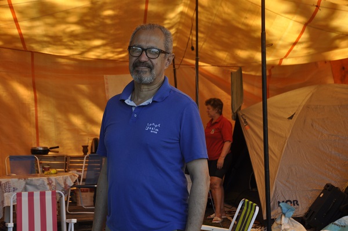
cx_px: 174
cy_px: 116
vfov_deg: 18.9
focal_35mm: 72
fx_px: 695
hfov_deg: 28.1
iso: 200
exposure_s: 1/160
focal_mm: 48
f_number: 6.3
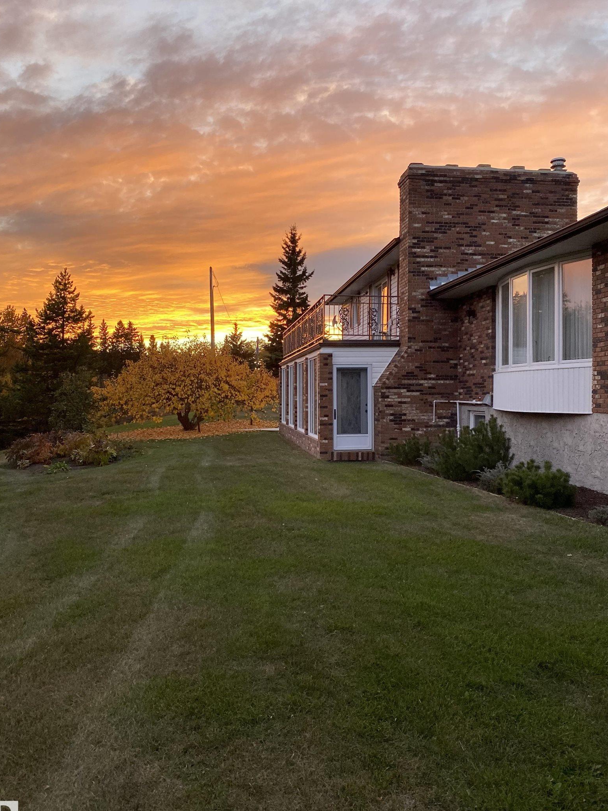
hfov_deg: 48.2
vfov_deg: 61.7
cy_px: 402
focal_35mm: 29
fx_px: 679
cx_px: 318
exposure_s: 1/121
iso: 80
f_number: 1.8
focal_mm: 4.25
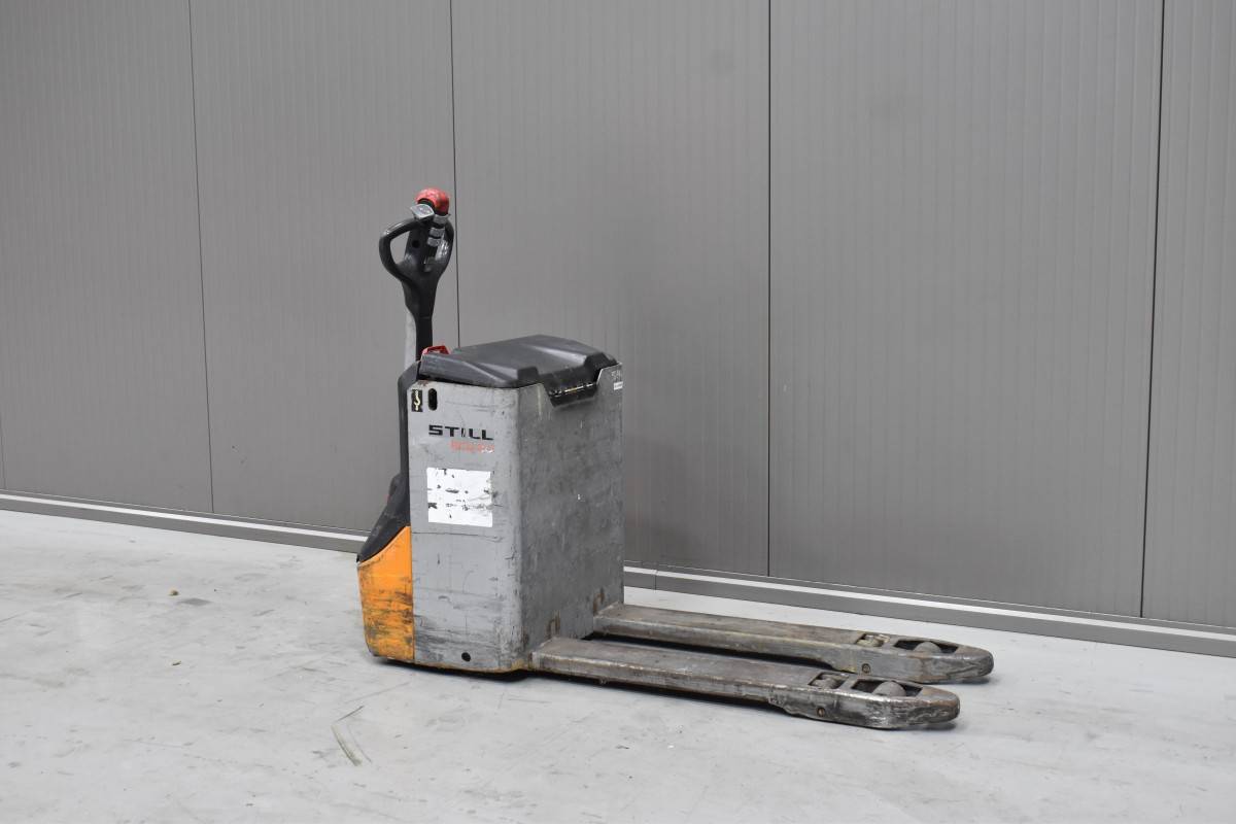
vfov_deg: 30.8
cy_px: 412
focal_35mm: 44
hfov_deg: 45.0
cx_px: 618
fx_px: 1493
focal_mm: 29
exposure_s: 1/30
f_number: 5.6
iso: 1250
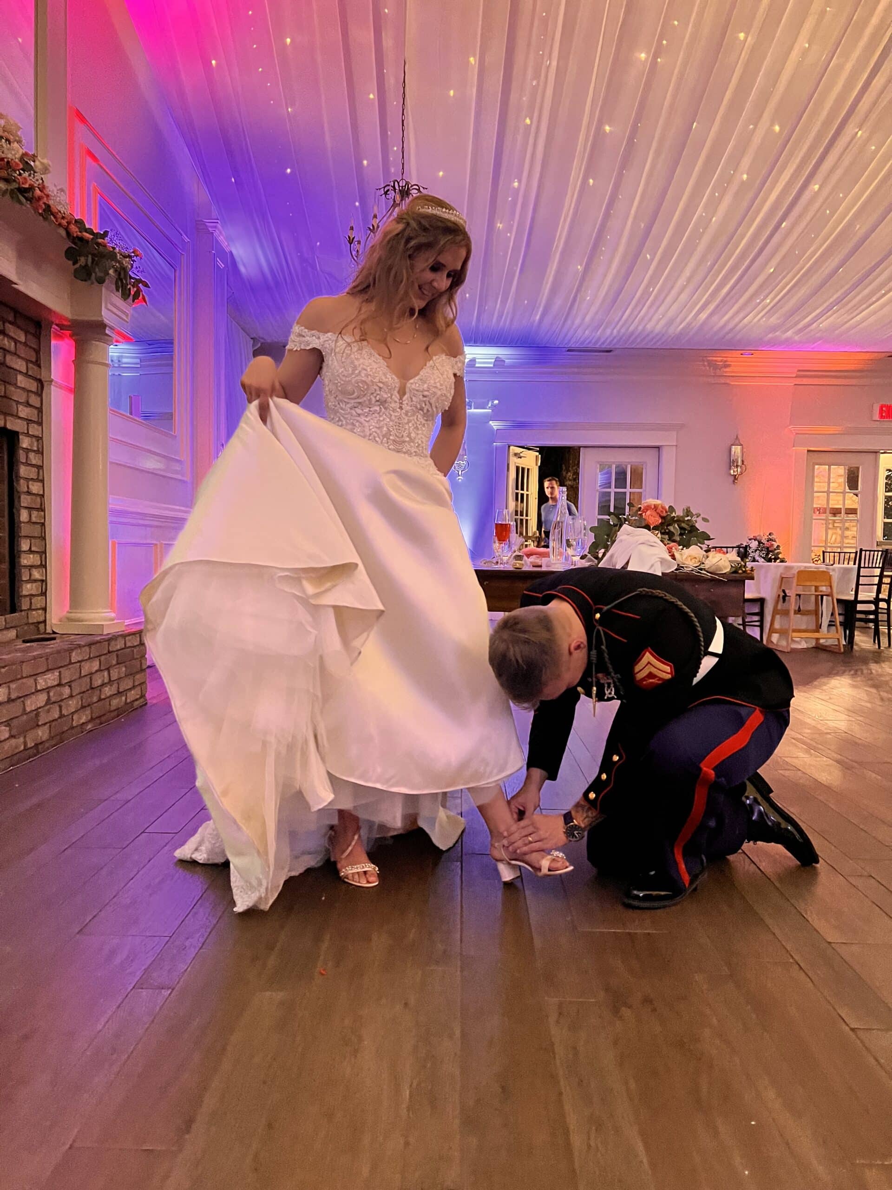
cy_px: 595
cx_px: 446
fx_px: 893
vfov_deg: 67.3
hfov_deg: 53.1
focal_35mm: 26
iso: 640
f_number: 1.5
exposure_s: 1/40
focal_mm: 5.7
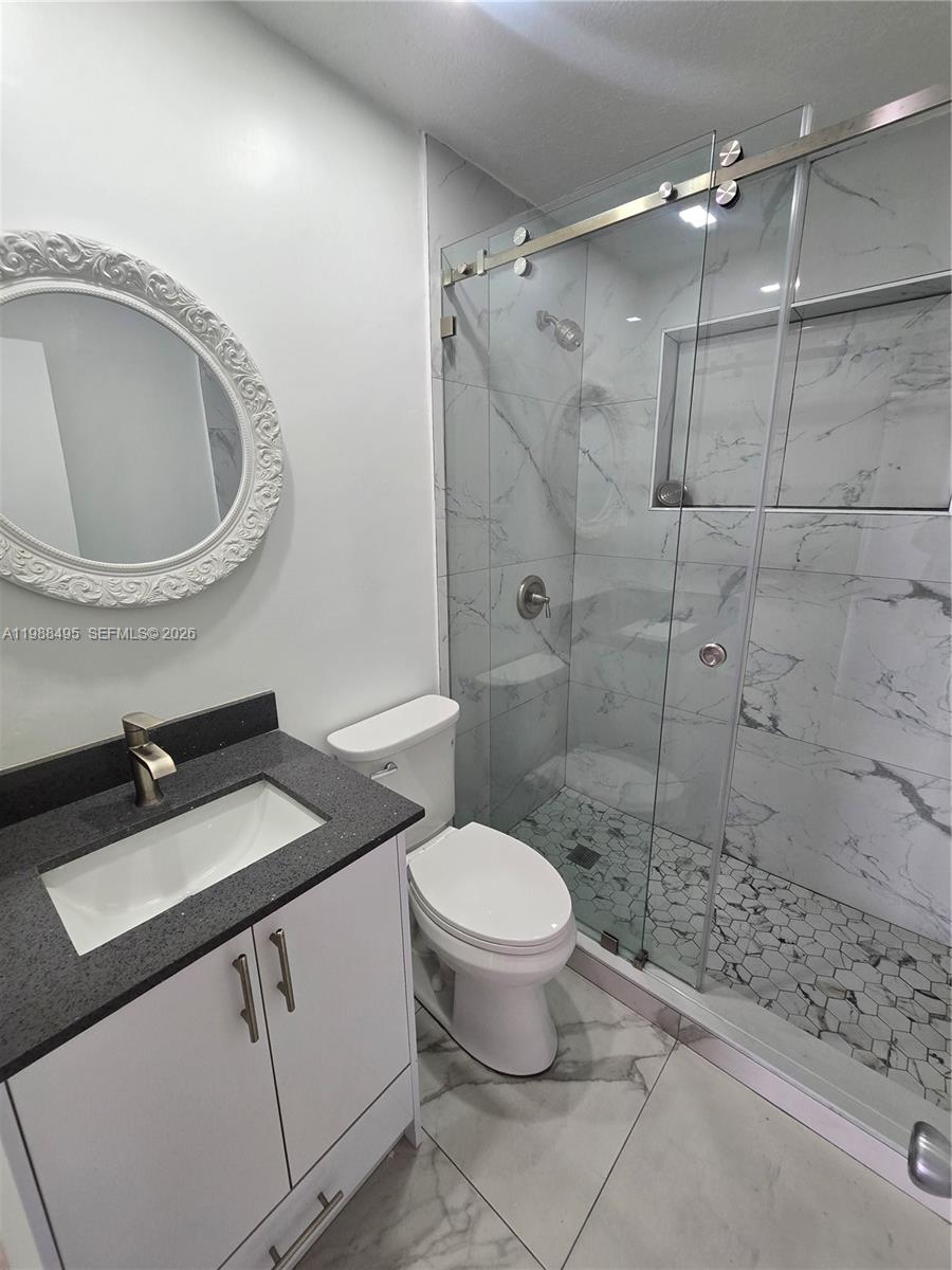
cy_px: 635
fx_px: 477
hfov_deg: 89.9
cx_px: 476
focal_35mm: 13
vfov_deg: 106.2
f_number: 2.2
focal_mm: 2.2
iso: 125
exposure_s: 1/60
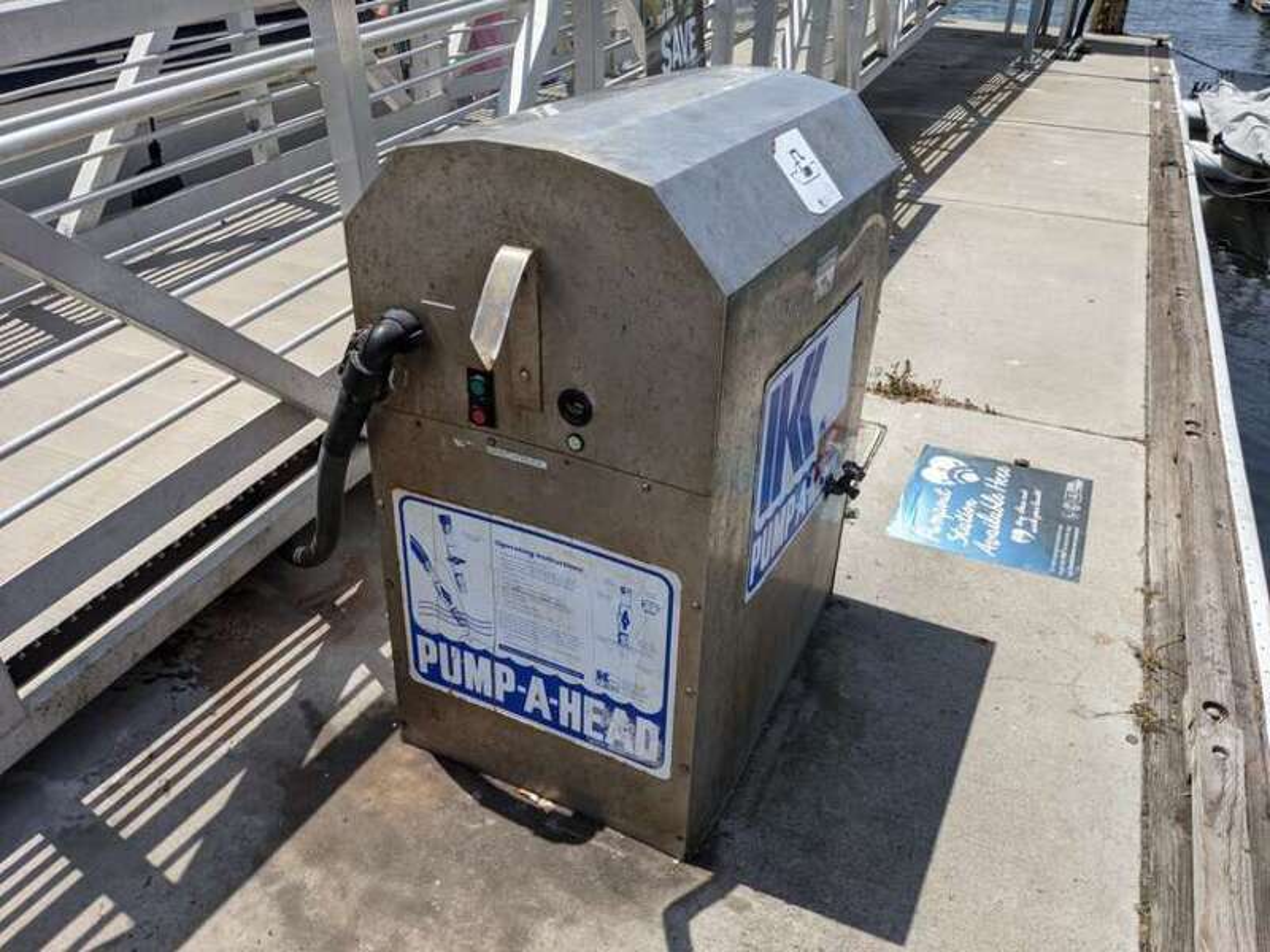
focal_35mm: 27
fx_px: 991
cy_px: 476
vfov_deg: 51.4
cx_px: 635
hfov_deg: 65.3
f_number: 1.73
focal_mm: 4.38
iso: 55
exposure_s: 1/3906
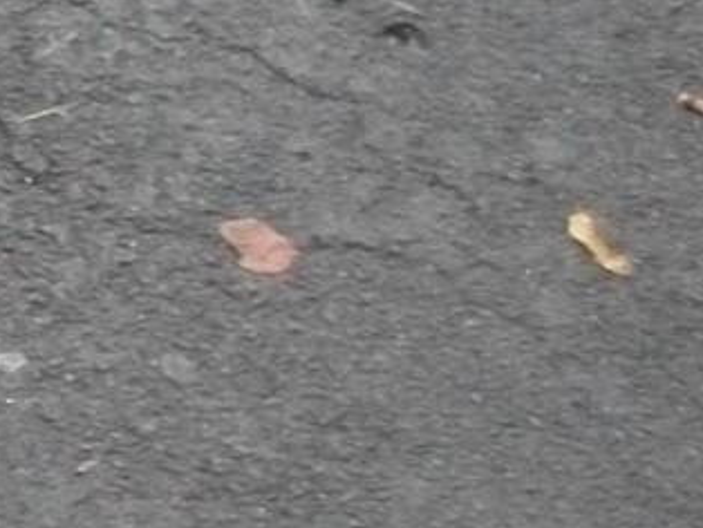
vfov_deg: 9.1
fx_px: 3313
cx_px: -978
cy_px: 461
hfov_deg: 10.5
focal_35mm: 163
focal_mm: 5.7
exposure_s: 1/250
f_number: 2.9
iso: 800
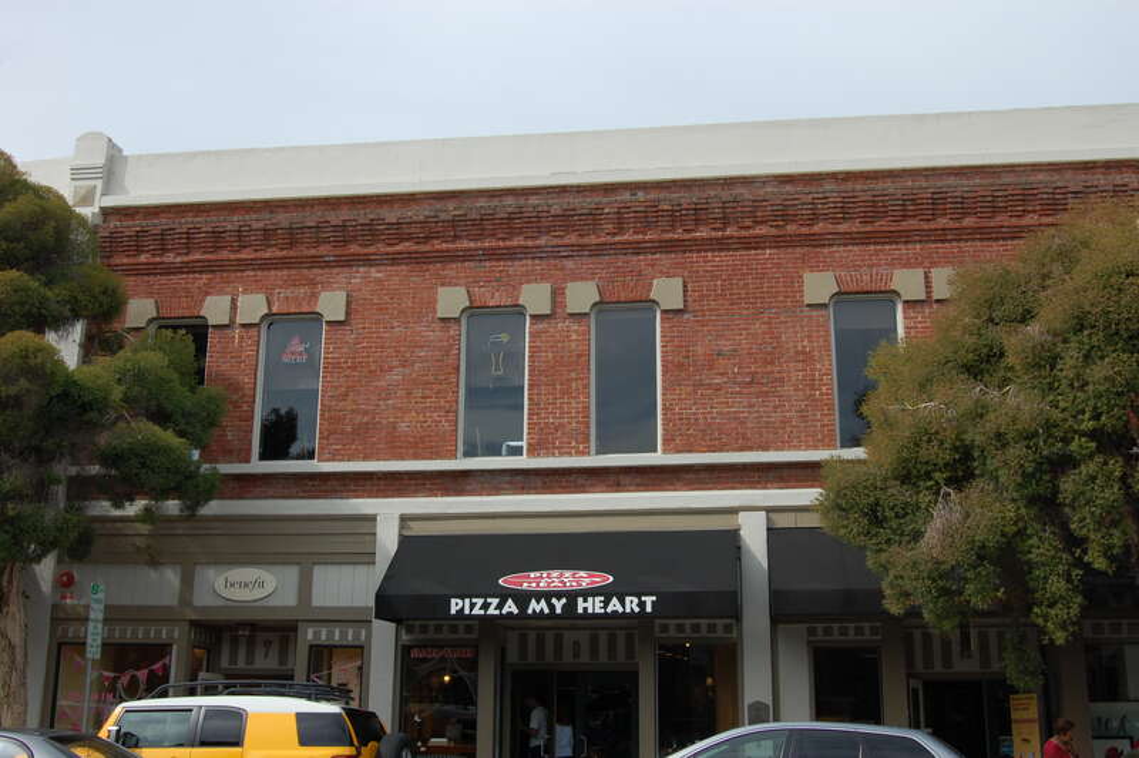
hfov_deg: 49.6
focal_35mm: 39
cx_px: 570
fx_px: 1233
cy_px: 379
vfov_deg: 34.2
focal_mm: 26
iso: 200
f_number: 13
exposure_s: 1/160
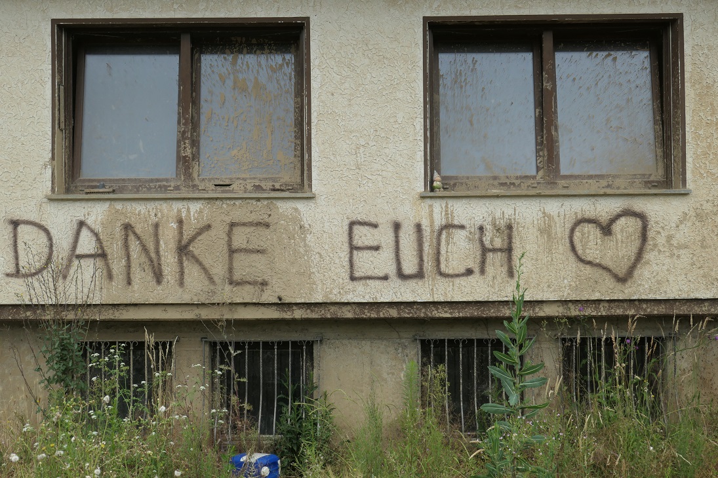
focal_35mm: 41
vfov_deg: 32.6
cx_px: 359
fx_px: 818
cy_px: 239
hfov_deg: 47.4
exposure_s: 1/80
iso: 200
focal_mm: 15.1
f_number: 8
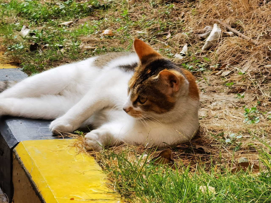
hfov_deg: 8.4
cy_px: 102
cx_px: 136
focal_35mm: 236
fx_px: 1848
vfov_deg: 6.3
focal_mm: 7.48
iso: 50
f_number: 2.4
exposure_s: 1/248
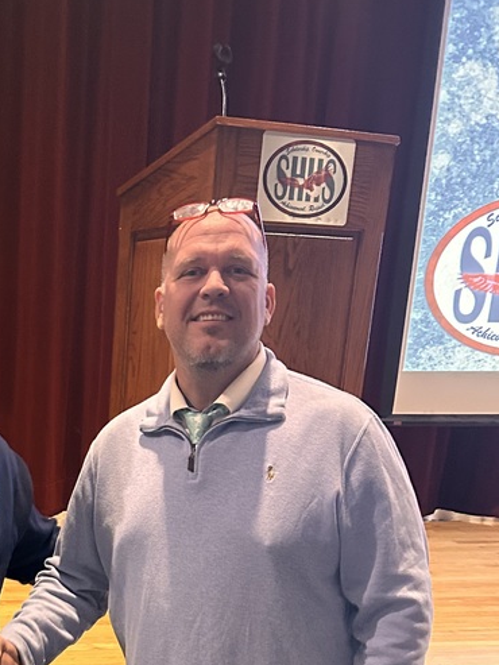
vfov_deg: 32.5
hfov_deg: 25.6
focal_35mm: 54
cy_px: 673
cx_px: -8
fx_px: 1037
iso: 640
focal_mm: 5.7
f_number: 1.5
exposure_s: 1/30
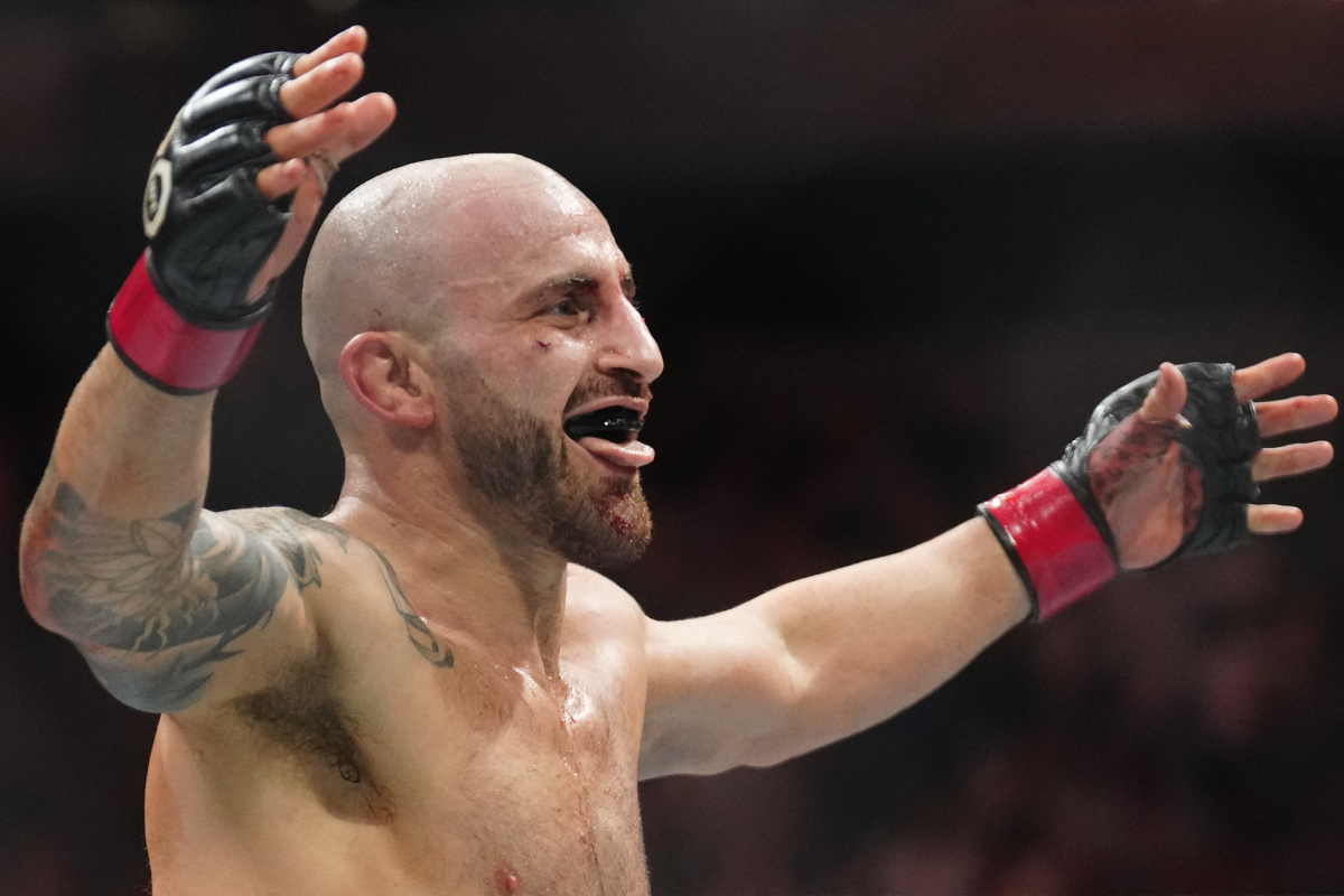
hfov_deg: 16.3
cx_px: 672
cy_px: 448
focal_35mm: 126
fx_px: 4704
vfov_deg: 10.9
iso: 5000
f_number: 2.8
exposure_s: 1/1600
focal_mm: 126
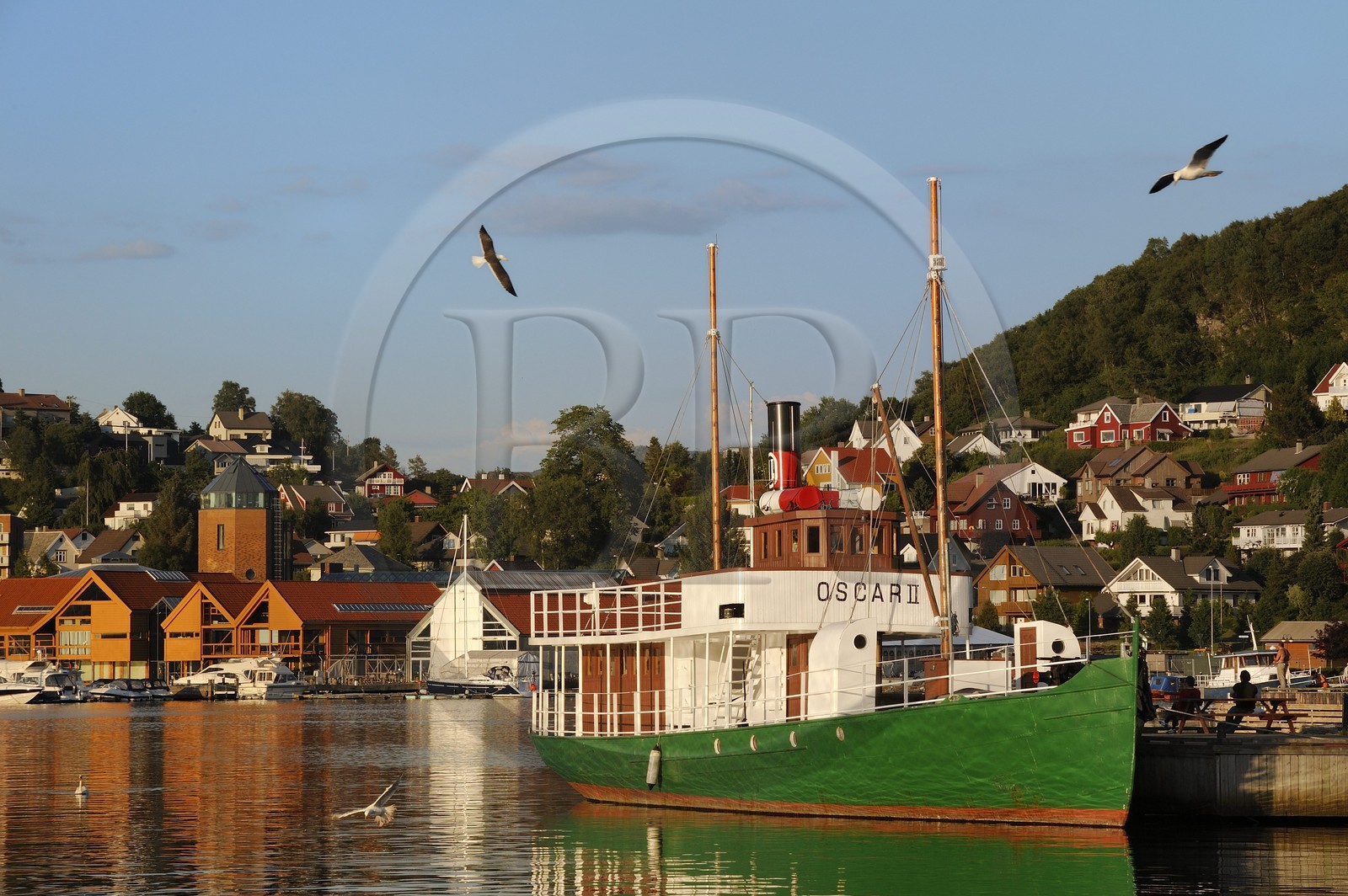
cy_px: 448
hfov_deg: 15.2
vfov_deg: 10.1
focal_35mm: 135
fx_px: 5051
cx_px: 674
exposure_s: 1/400
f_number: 13
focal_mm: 135
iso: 400
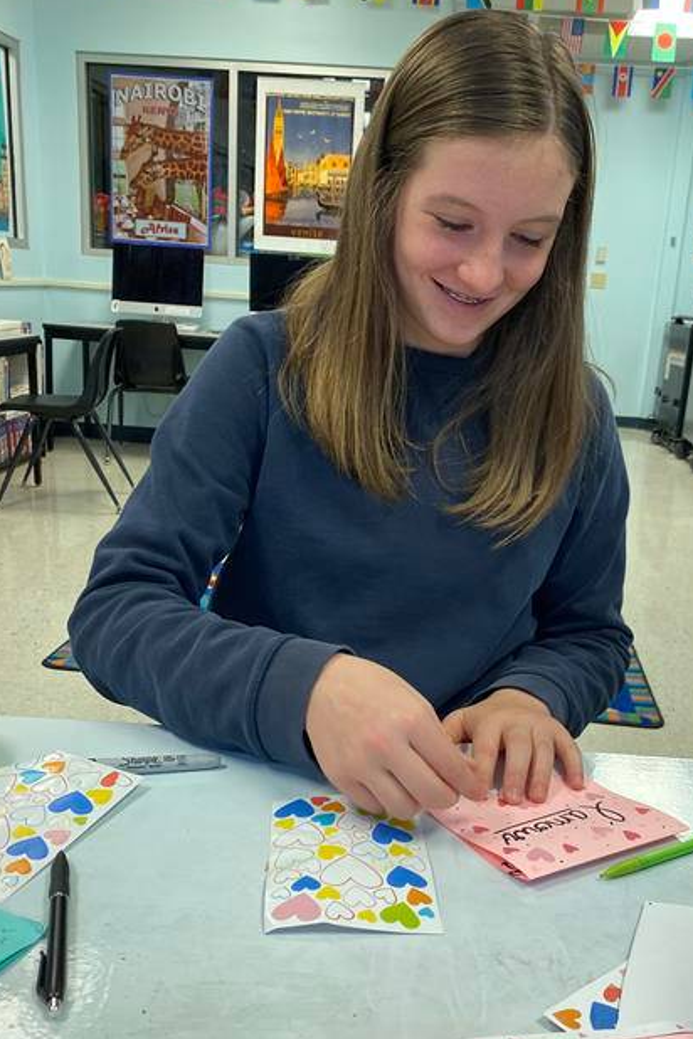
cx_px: 387
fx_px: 1011
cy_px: 627
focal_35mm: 35
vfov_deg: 54.0
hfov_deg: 37.8
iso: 125
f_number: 1.8
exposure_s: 1/120
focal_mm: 4.25
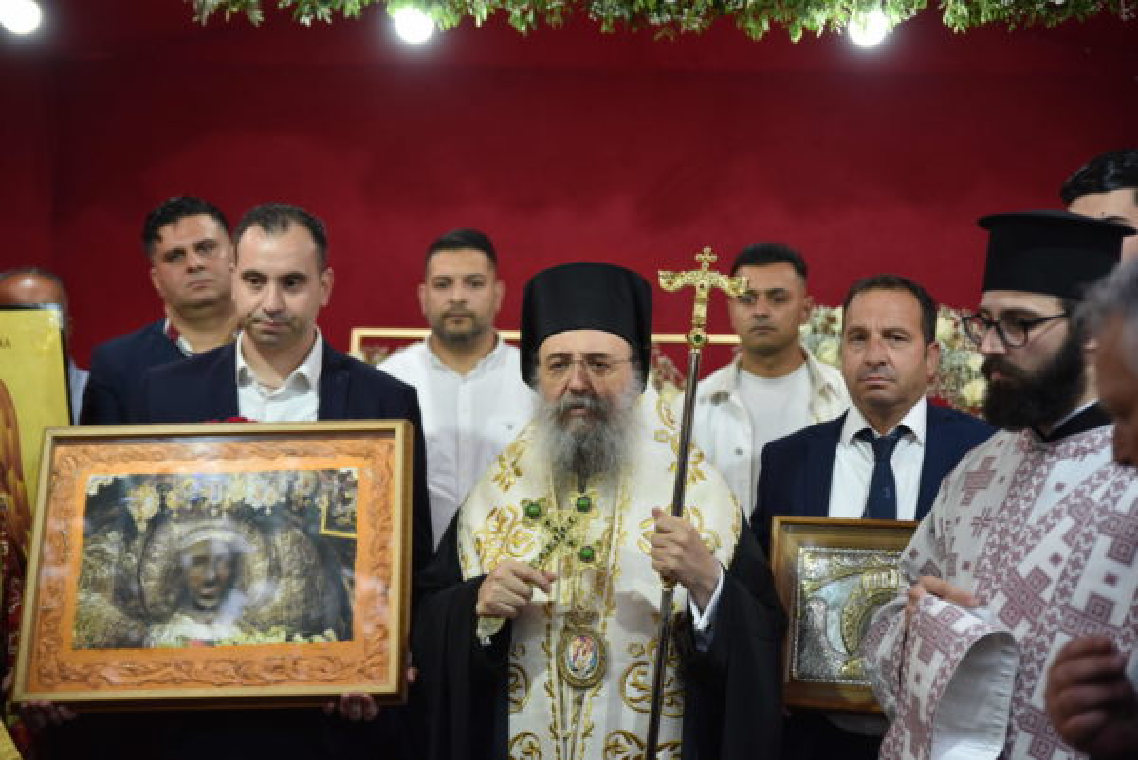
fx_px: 1771
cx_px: 569
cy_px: 380
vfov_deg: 24.2
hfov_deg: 35.6
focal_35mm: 56
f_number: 2.8
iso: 800
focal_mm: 56
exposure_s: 1/250
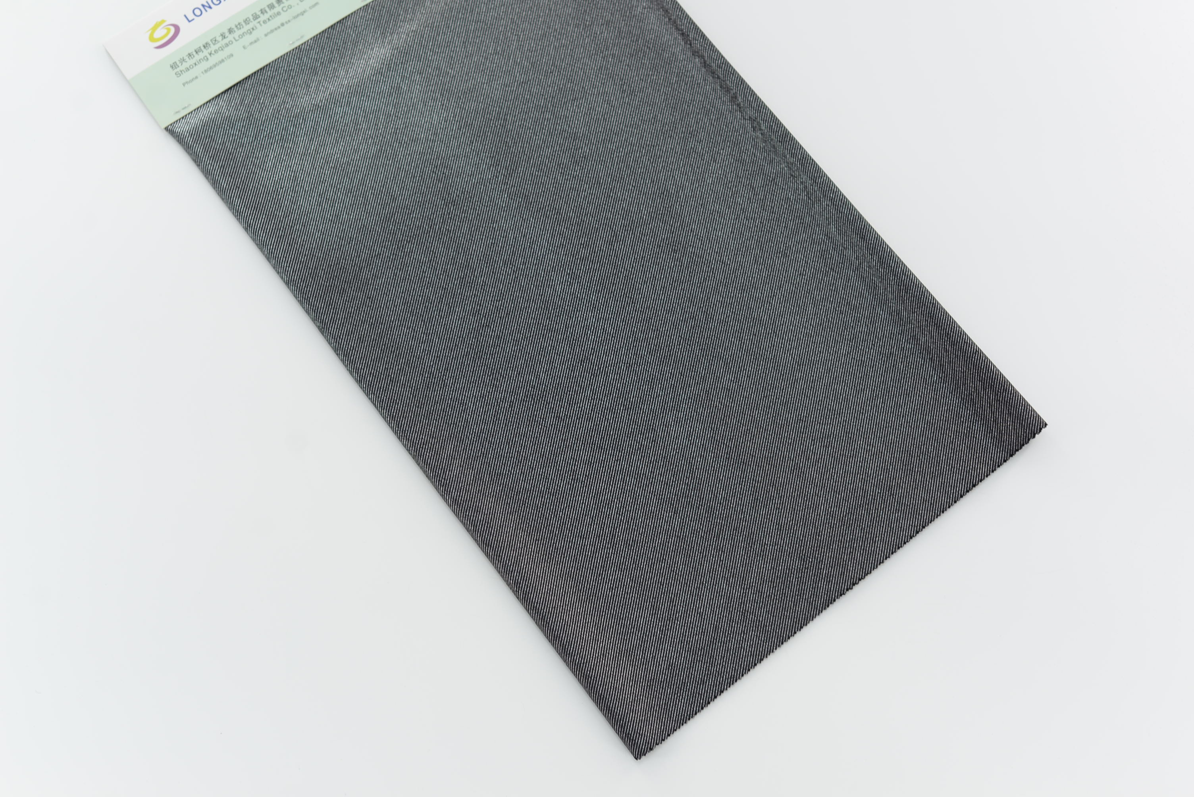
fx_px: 1659
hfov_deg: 39.6
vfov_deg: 27.0
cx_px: 597
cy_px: 398
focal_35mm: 50
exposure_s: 1/125
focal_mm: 50
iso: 100
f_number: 4
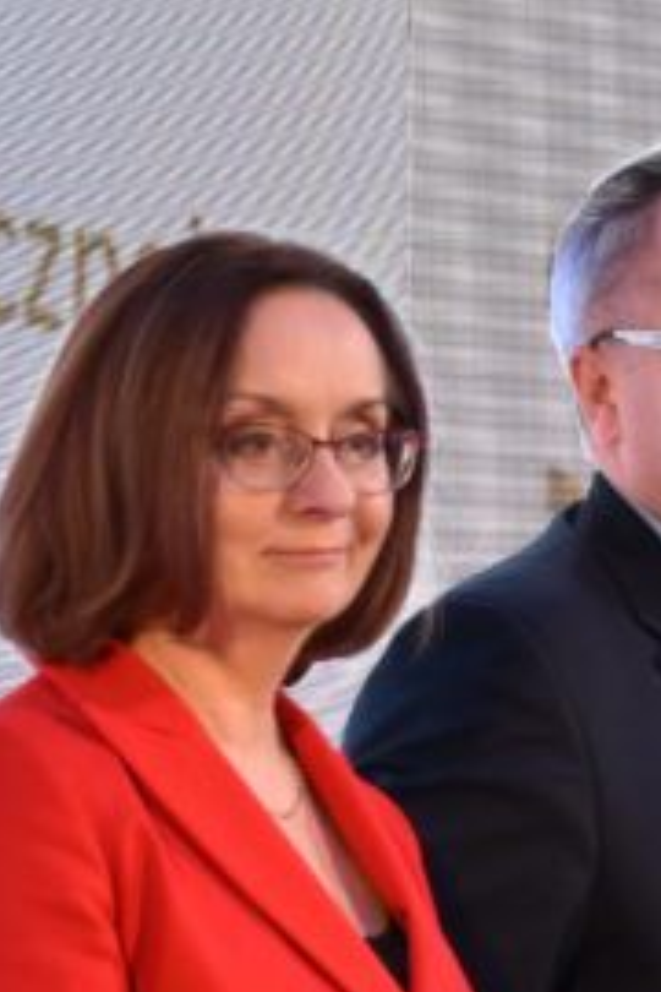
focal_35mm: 256
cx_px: 1520
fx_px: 7047
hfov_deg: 5.2
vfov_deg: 8.0
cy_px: 953
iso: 1000
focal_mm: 45
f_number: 5.6
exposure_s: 1/80
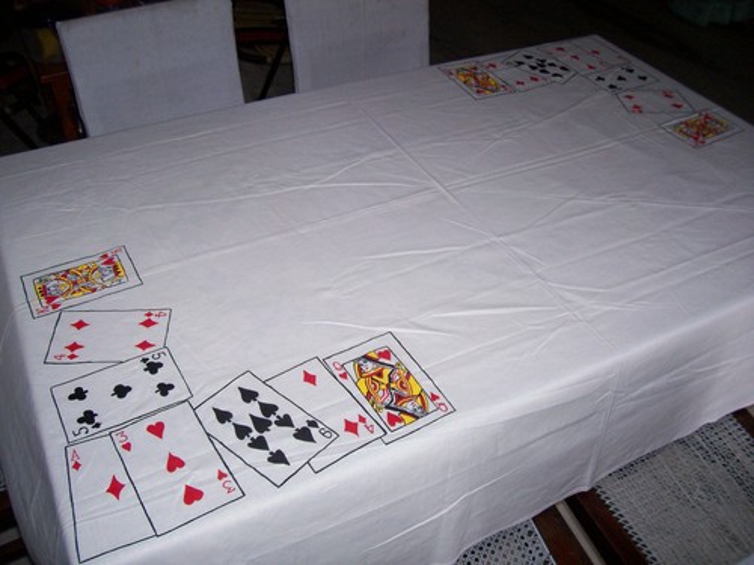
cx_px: 377
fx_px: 741
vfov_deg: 41.8
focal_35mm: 34
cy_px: 282
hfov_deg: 54.0
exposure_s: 1/112
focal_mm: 5.6
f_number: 2.7
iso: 140
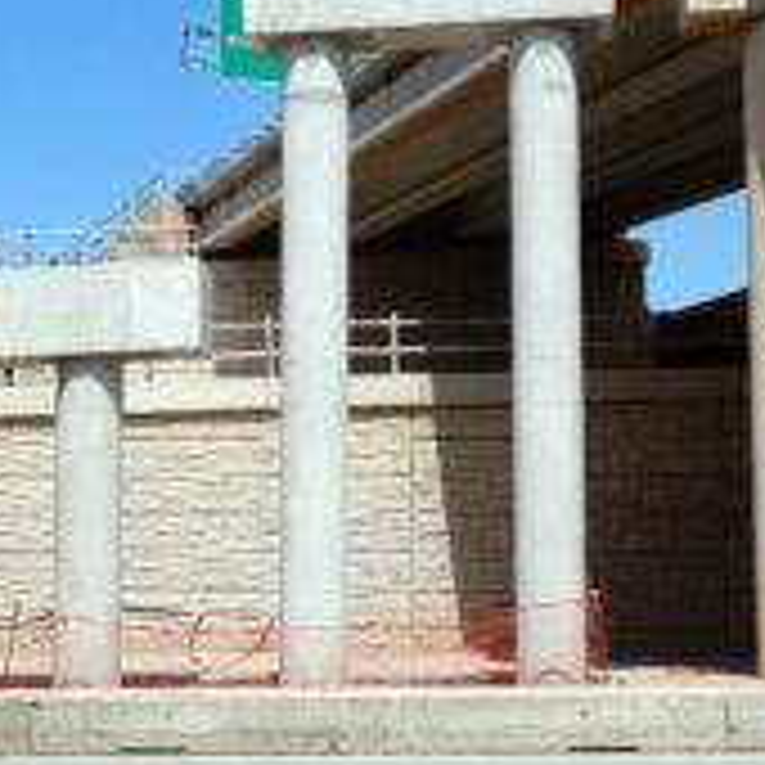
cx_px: 288
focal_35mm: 79
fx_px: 1975
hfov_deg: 21.9
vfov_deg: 21.9
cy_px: 351
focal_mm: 6.8
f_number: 4
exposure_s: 1/1250
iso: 80
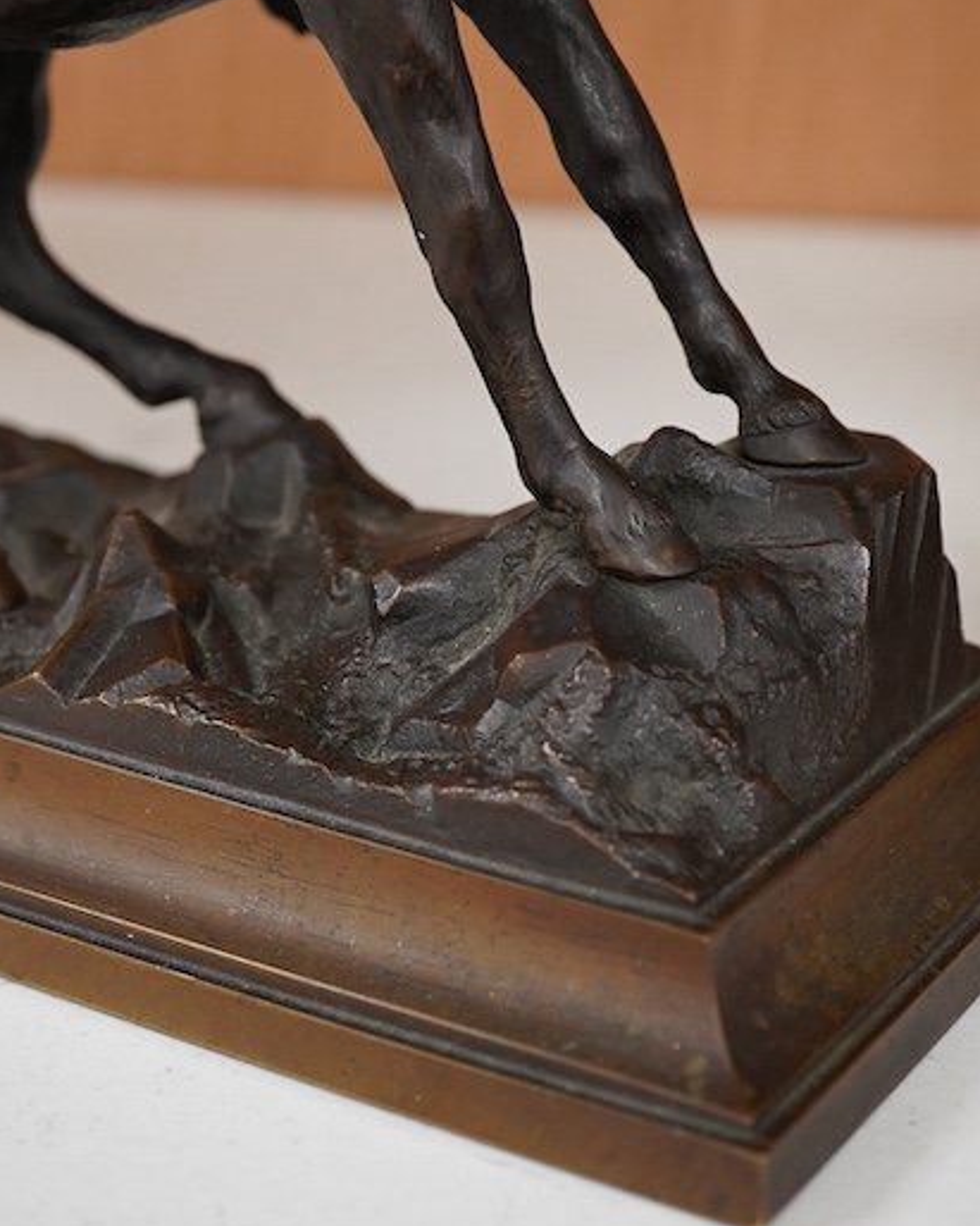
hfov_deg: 20.7
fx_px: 2684
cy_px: 601
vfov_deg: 25.7
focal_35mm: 74
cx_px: 455
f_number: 7.1
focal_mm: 30
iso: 1250
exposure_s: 1/125
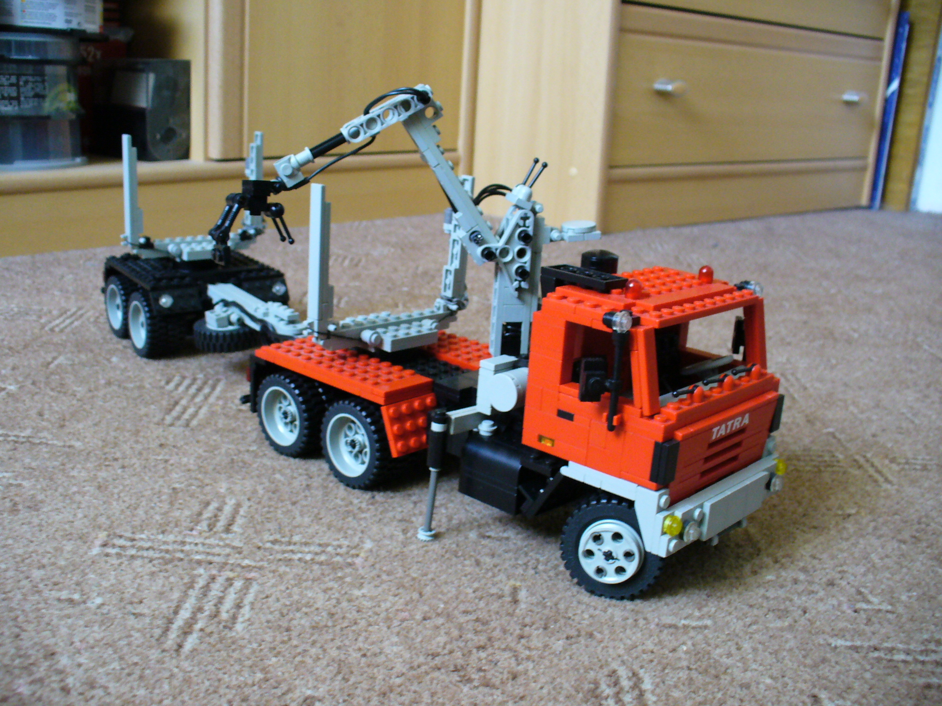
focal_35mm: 37
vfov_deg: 38.7
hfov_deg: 50.1
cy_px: 353
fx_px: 1007
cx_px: 471
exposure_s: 1/20
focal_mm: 6.1
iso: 200
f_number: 2.8
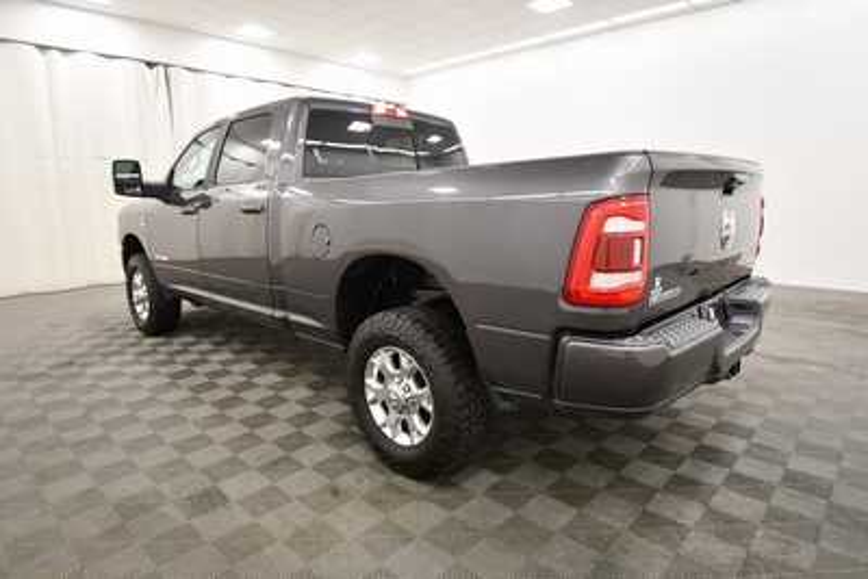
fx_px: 506
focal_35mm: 21
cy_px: 290
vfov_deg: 59.5
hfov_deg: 81.2
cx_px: 434
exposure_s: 1/125
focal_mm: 14
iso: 1250
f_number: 5
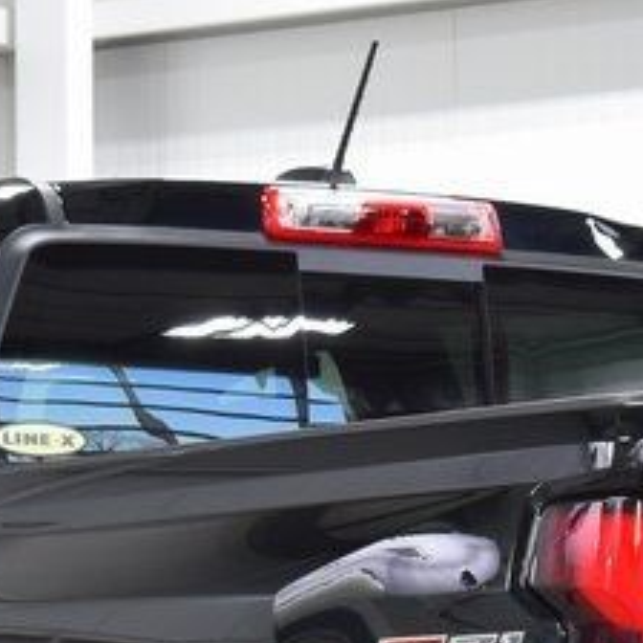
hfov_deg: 7.5
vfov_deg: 7.4
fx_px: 4897
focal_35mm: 233
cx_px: 370
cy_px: 791
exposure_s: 1/15
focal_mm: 40
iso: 720
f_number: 6.3
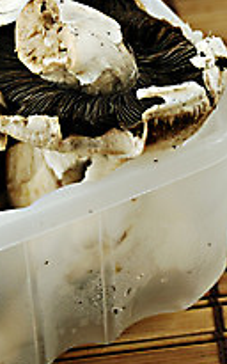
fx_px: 1714
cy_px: 99
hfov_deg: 7.6
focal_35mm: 173
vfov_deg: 12.1
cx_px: 55
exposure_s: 1/30
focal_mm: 58
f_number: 5.6
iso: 250
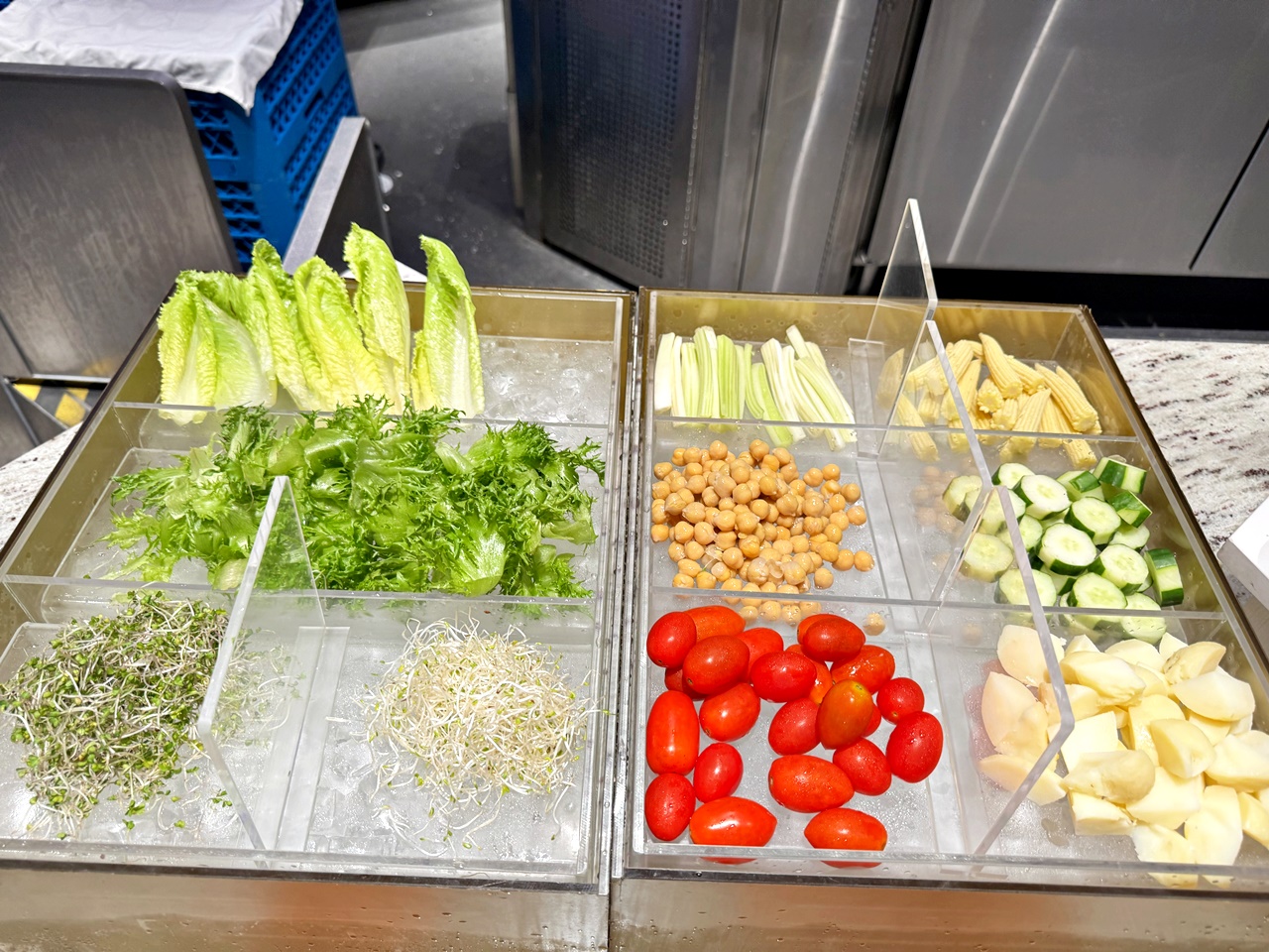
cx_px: 634
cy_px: 476
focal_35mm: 24
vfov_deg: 56.8
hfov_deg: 71.6
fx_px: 880
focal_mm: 6.76
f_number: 1.78
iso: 125
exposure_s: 1/60
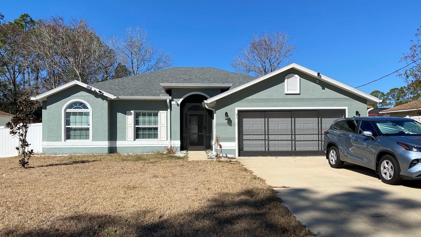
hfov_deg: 66.1
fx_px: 324
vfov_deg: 40.1
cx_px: 208
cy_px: 129
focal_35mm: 29
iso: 32
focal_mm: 4.25
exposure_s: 1/3731
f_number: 1.8
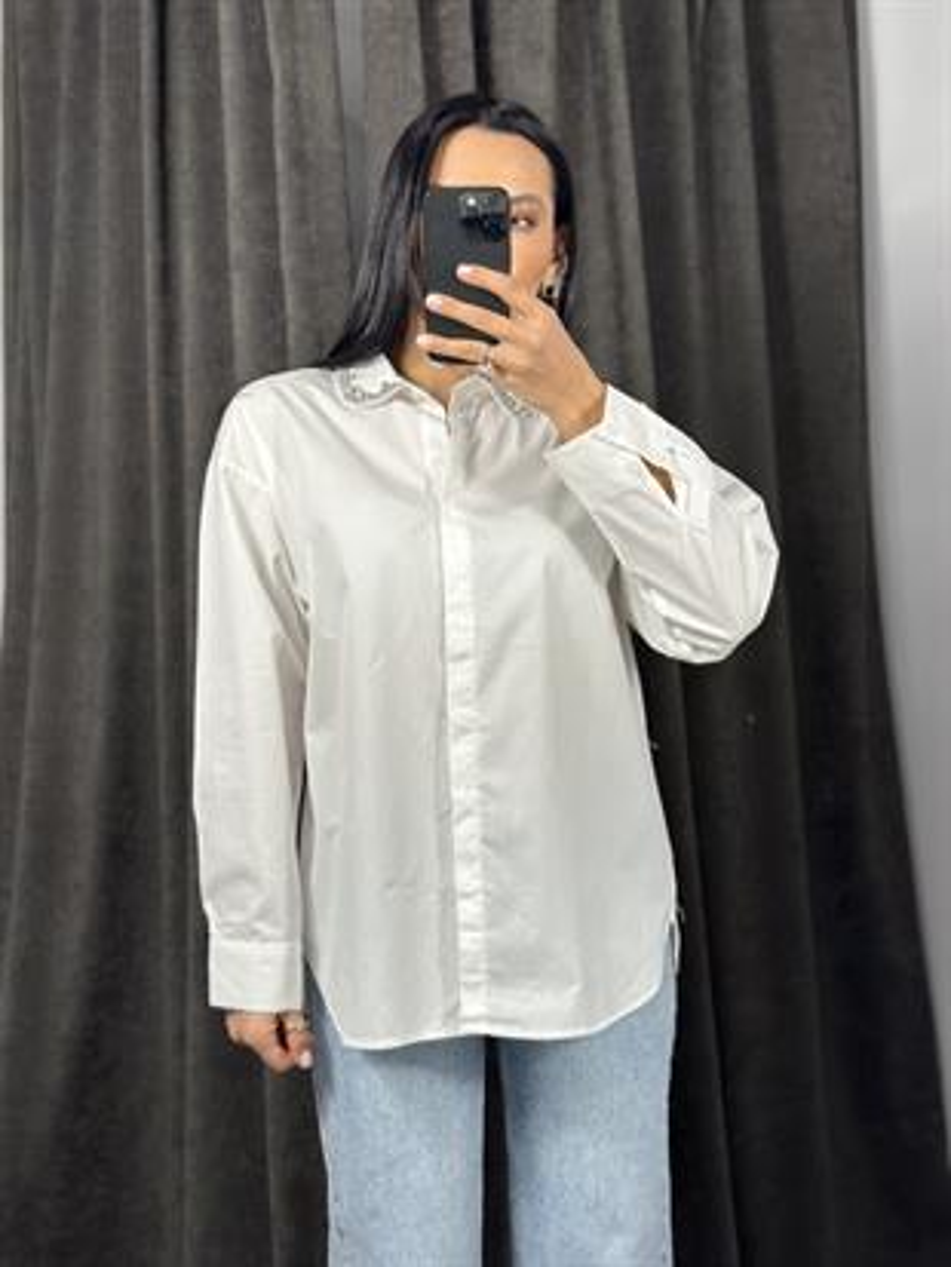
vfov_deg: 39.6
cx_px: 476
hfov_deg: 30.3
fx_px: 1757
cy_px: 634
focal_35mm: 48
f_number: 1.78
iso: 64
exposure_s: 1/101
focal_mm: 6.86
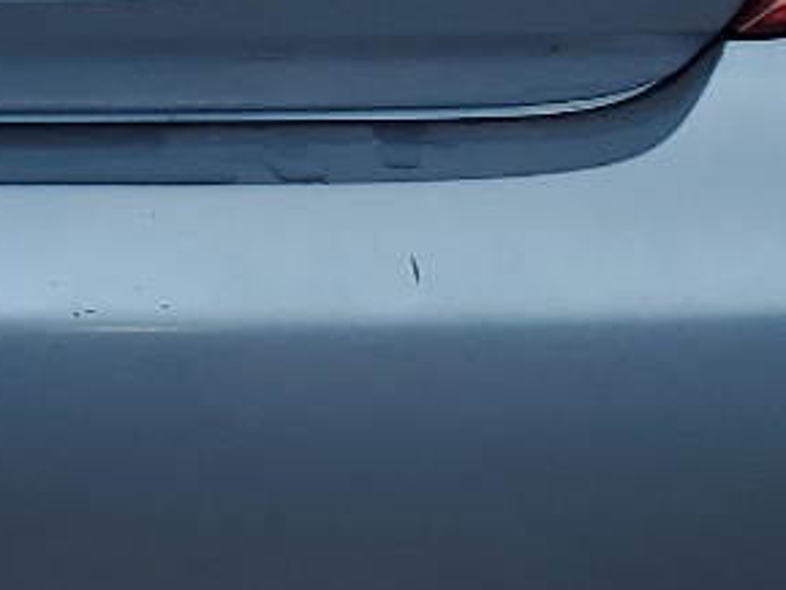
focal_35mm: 144
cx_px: -280
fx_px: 3271
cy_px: -204
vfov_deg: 10.1
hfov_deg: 13.2
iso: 50
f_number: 1.5
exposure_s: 1/1429
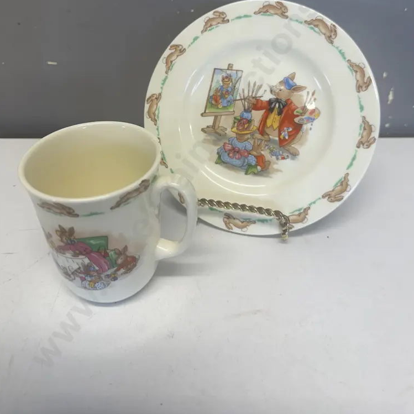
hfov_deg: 55.6
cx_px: 209
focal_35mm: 29
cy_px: 140
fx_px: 392
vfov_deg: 54.6
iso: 64
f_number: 1.78
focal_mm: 6.86
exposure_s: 1/100
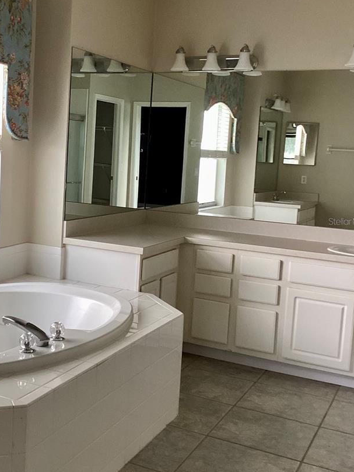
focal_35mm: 46
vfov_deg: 41.2
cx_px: 107
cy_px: 221
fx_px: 627
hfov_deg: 31.2
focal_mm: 3.3
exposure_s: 1/60
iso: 100
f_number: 2.4
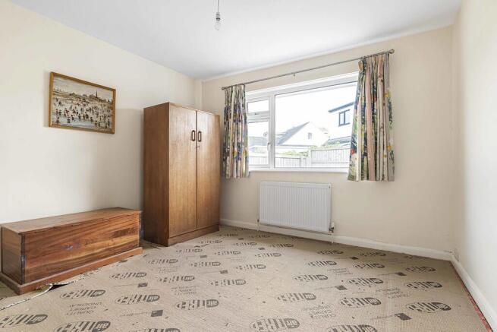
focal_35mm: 16
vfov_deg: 72.1
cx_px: 248
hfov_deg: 95.0
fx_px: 228
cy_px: 166
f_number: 8
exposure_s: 1/13
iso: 160
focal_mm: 16.5
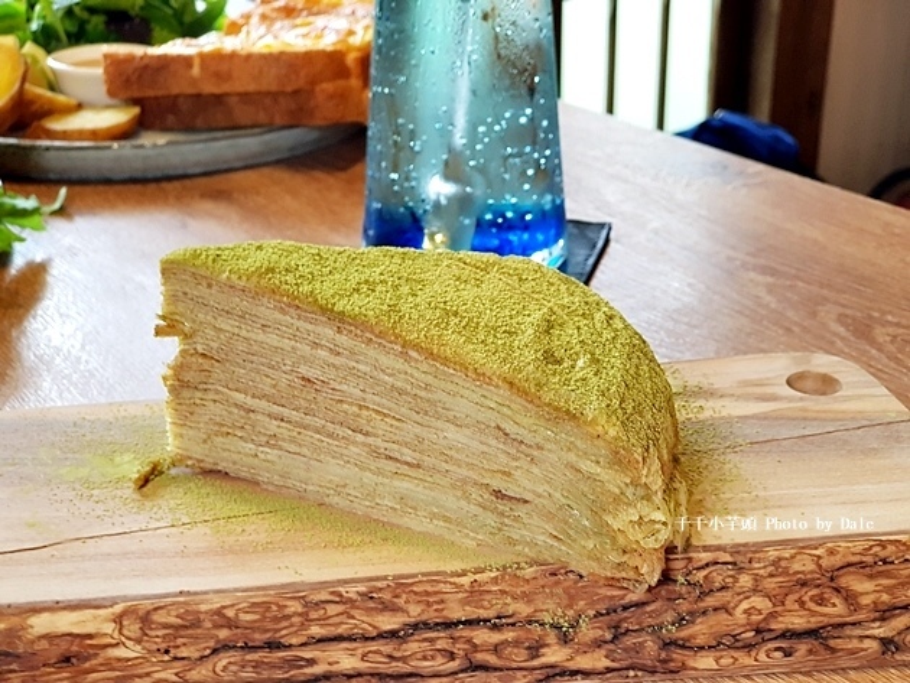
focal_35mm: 52
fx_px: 1368
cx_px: 455
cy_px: 342
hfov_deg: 36.8
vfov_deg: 28.1
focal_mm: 6
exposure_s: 1/30
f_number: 2.4
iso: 80
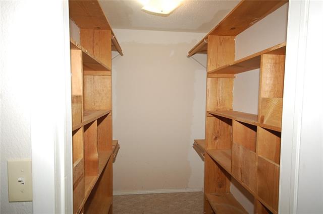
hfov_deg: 81.3
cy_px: 107
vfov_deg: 59.4
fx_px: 188
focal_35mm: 21
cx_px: 162
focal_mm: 14
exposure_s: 1/60
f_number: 5
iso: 400
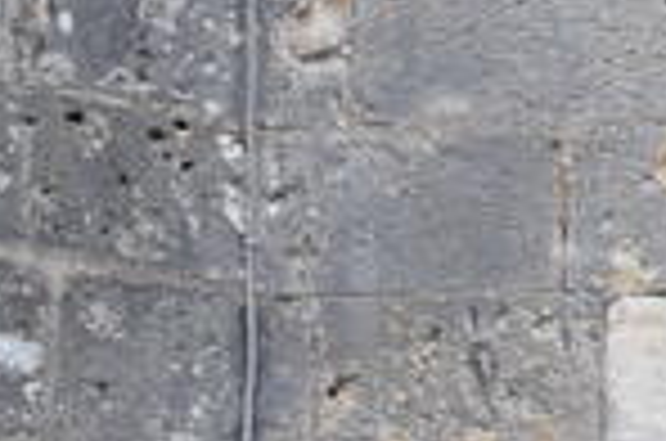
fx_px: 4677
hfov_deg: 7.1
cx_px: 2156
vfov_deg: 5.3
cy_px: 756
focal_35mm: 253
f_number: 6.3
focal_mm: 25
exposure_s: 1/160
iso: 200
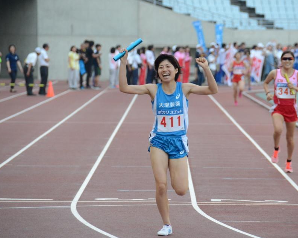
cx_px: 183
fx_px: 3370
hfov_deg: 5.1
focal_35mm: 382
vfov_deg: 4.1
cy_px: 121
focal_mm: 210
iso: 3200
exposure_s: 1/2500
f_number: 6.3
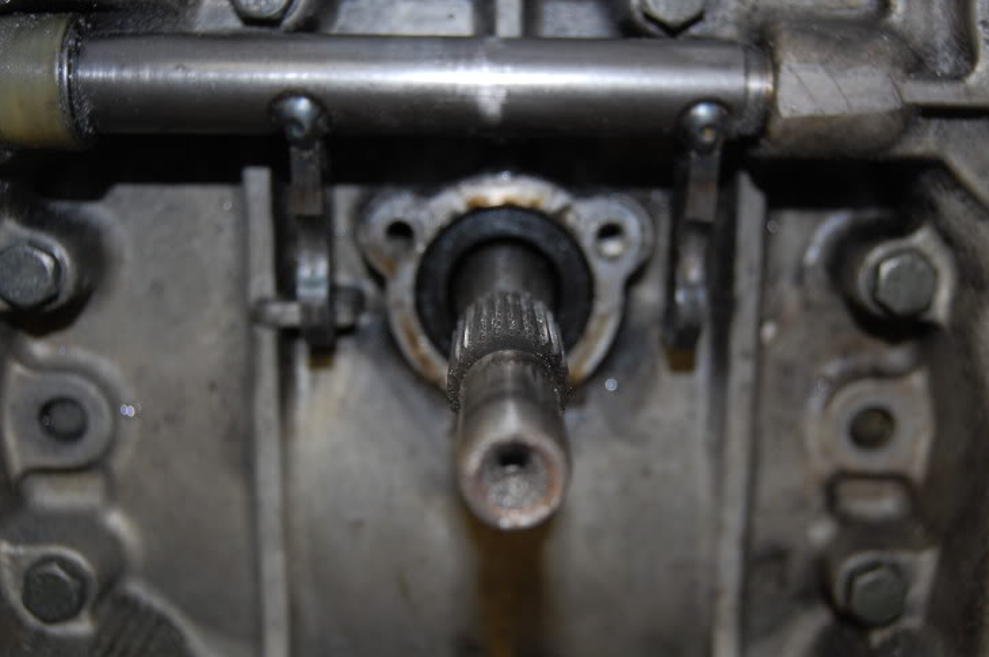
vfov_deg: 29.2
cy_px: 357
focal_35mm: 46
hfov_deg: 42.8
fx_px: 1262
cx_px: 499
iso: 400
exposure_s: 1/60
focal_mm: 28
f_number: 4.2
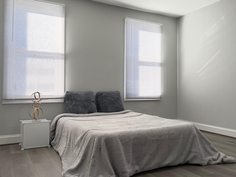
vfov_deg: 44.1
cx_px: 127
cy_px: 79
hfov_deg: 56.7
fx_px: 218
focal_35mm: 32
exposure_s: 1/177
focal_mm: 6.76
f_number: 1.78
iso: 80
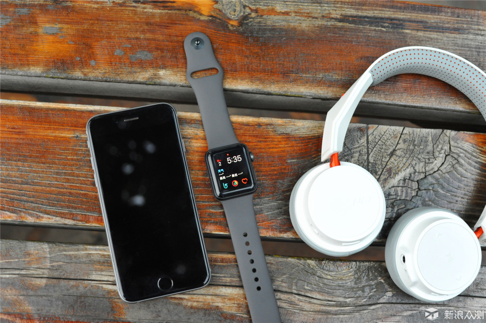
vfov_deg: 26.9
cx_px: 243
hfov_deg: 39.6
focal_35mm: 50
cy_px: 162
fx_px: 674
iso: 2800
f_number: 7.1
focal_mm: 50
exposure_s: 1/30
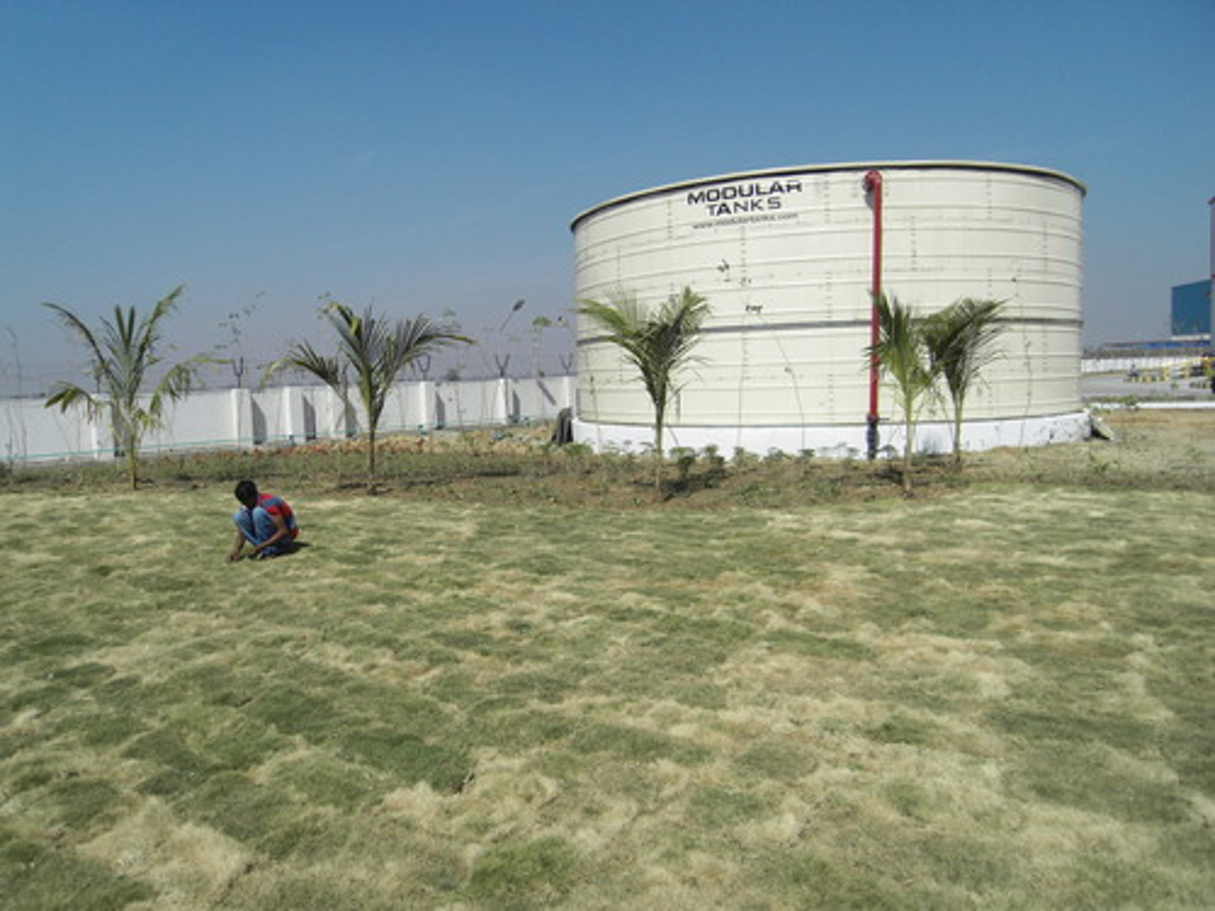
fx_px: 842
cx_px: 608
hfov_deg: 71.6
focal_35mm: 24
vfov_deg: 56.8
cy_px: 456
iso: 80
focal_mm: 4.3
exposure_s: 1/500
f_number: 7.3
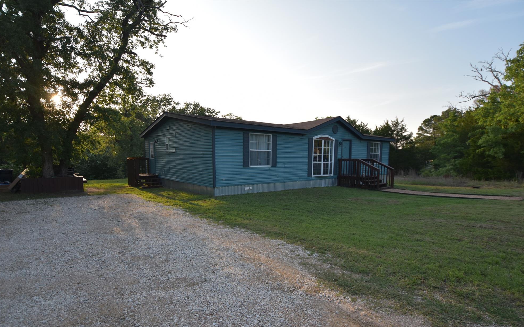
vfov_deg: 62.1
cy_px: 180
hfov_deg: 88.0
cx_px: 255
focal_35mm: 19
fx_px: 271
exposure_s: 1/640
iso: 200
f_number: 3.8
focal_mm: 12
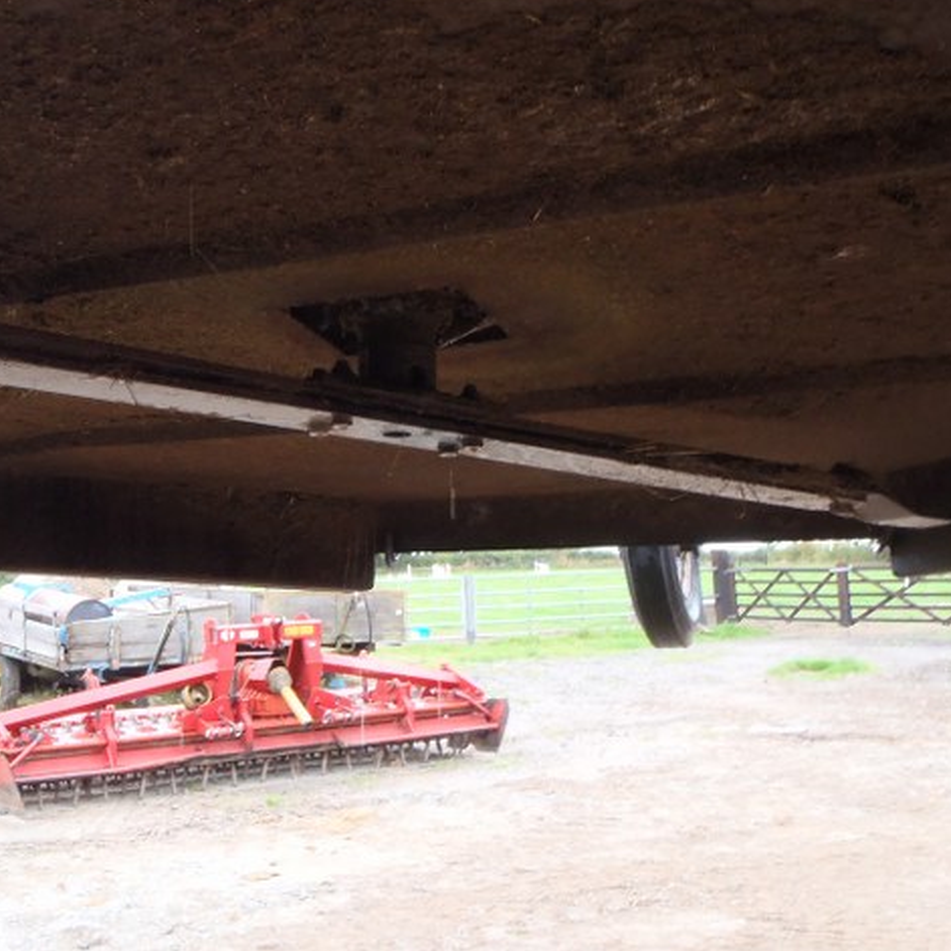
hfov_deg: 38.5
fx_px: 1305
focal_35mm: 42
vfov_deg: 39.7
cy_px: 349
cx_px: 186
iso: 100
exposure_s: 1/30
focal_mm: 5
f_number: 3.5
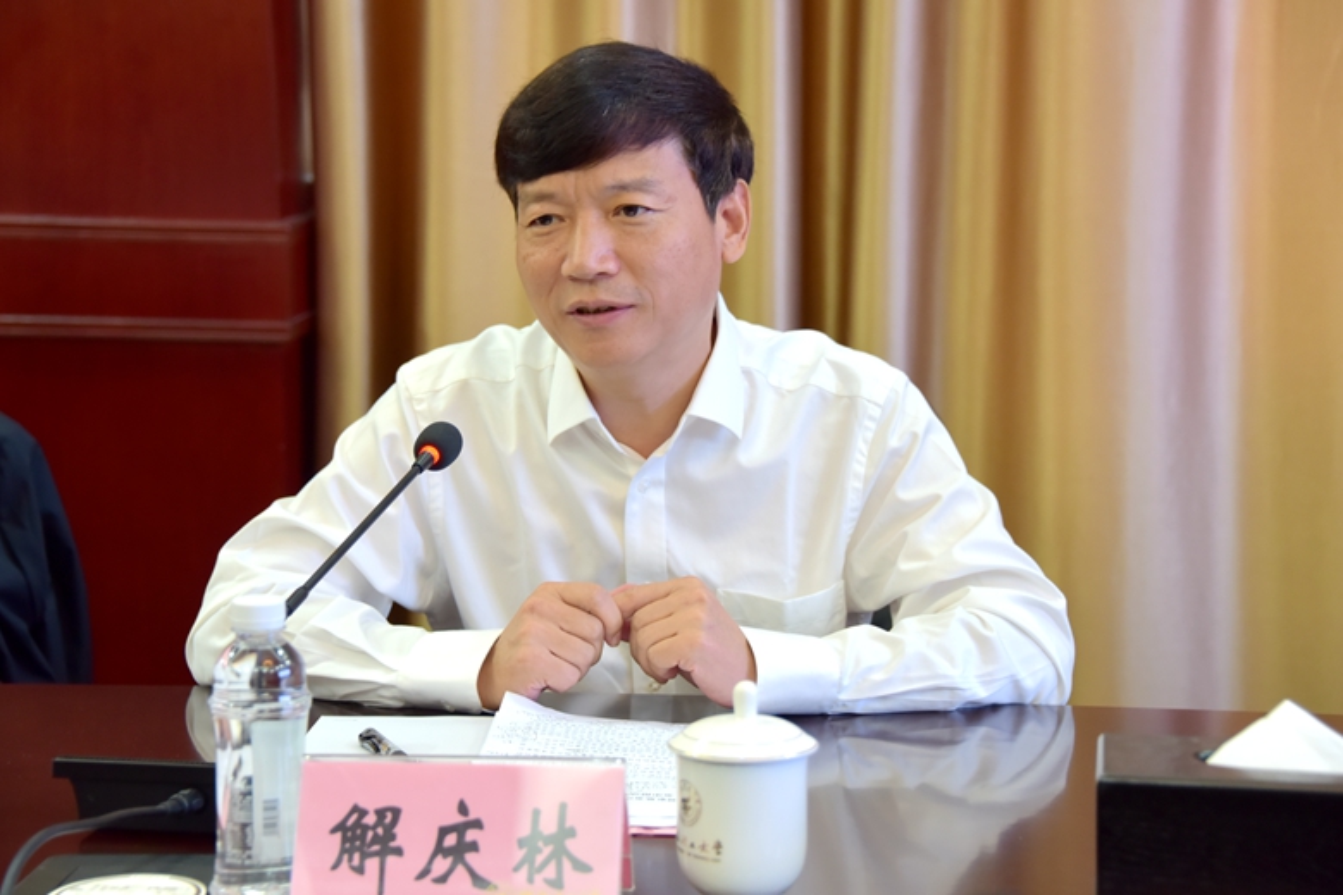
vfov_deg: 14.9
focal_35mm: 92
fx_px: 3432
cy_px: 448
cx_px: 672
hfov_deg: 22.1
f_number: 5.3
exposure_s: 1/60
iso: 1250
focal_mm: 92
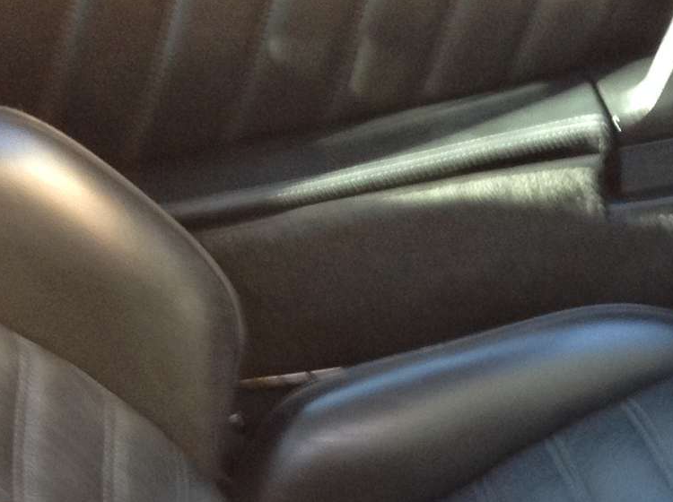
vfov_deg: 16.0
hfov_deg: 21.5
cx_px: 677
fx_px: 1708
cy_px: 621
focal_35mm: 88
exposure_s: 1/24
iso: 80
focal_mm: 3.3
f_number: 2.4
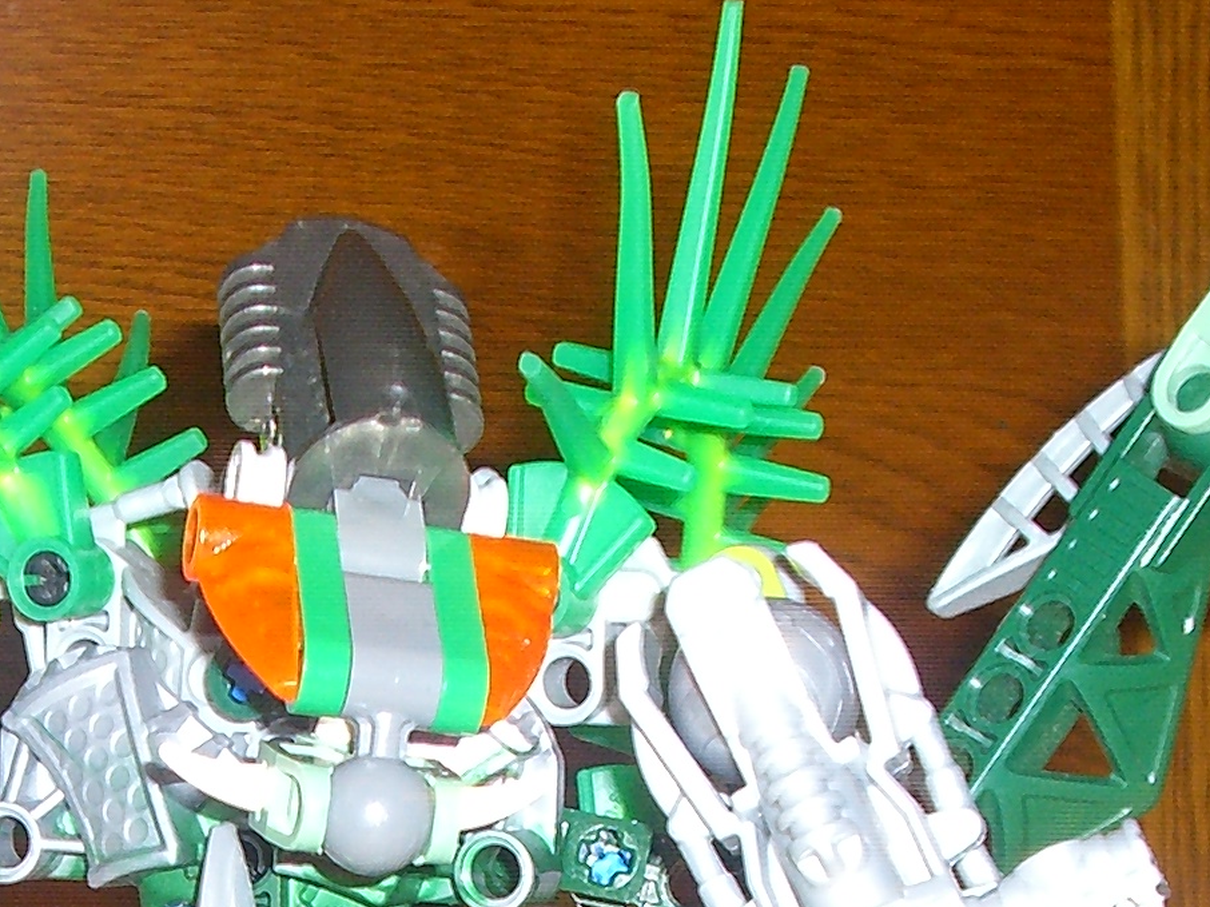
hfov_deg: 11.5
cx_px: 318
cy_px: 1301
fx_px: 5976
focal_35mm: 171
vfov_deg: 8.5
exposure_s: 1/60
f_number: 3.3
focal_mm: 9
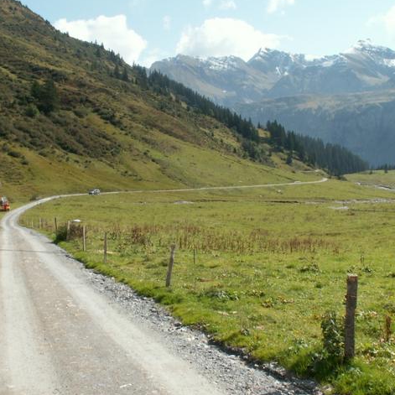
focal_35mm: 42
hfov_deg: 40.0
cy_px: 195
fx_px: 542
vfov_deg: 40.0
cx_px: 200
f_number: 8
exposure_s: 1/100
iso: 50
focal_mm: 5.86
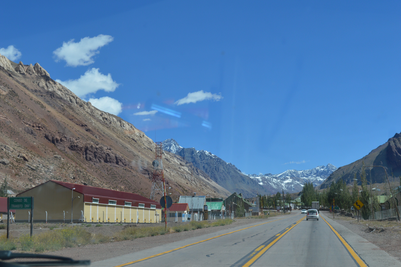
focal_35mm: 57
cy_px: 134
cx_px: 200
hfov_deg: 35.1
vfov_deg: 23.7
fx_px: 634
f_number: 8
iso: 100
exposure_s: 1/250
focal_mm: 38
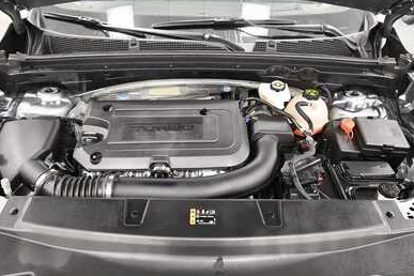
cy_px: 140
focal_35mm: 31
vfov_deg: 42.3
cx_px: 203
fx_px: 356
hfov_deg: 60.3
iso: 3200
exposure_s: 1/60
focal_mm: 20
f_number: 5.6
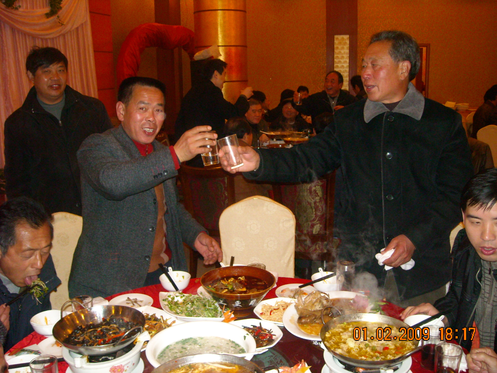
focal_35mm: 35
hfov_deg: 52.6
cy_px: 186
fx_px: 503
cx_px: 248
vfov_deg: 40.7
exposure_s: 1/60
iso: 400
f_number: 2.8
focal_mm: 5.7
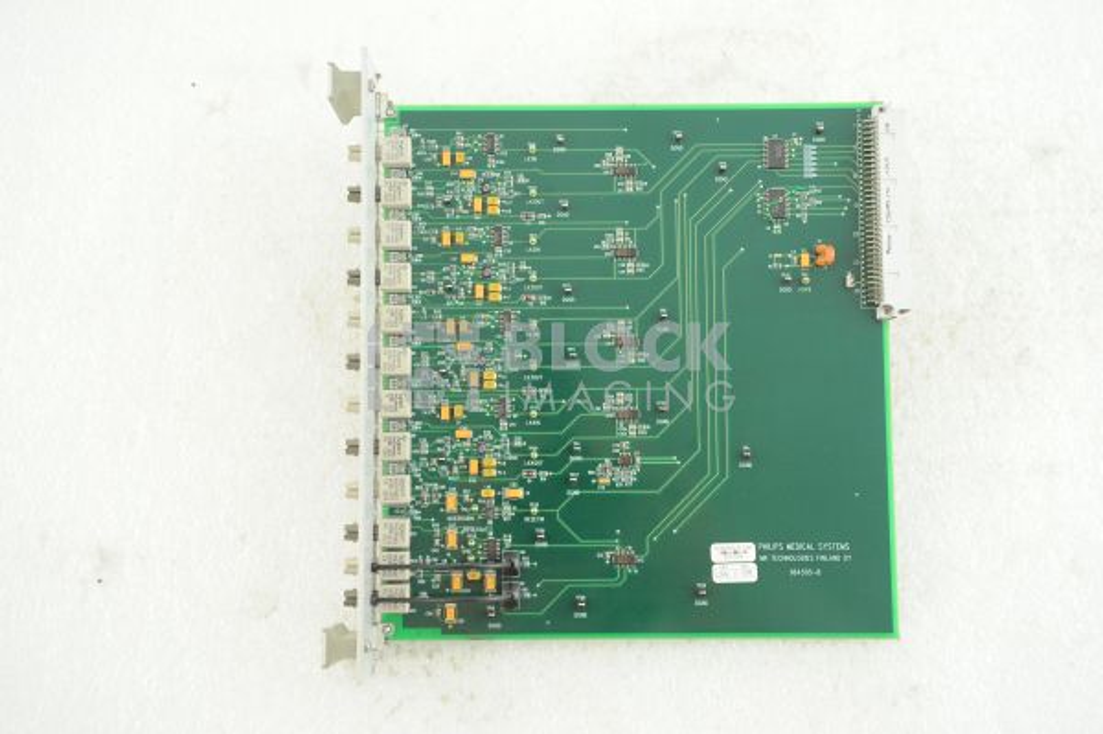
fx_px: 1469
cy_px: 367
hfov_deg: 41.1
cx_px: 552
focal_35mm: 48
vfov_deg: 28.0
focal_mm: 48
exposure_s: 1/100
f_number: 8
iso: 1600
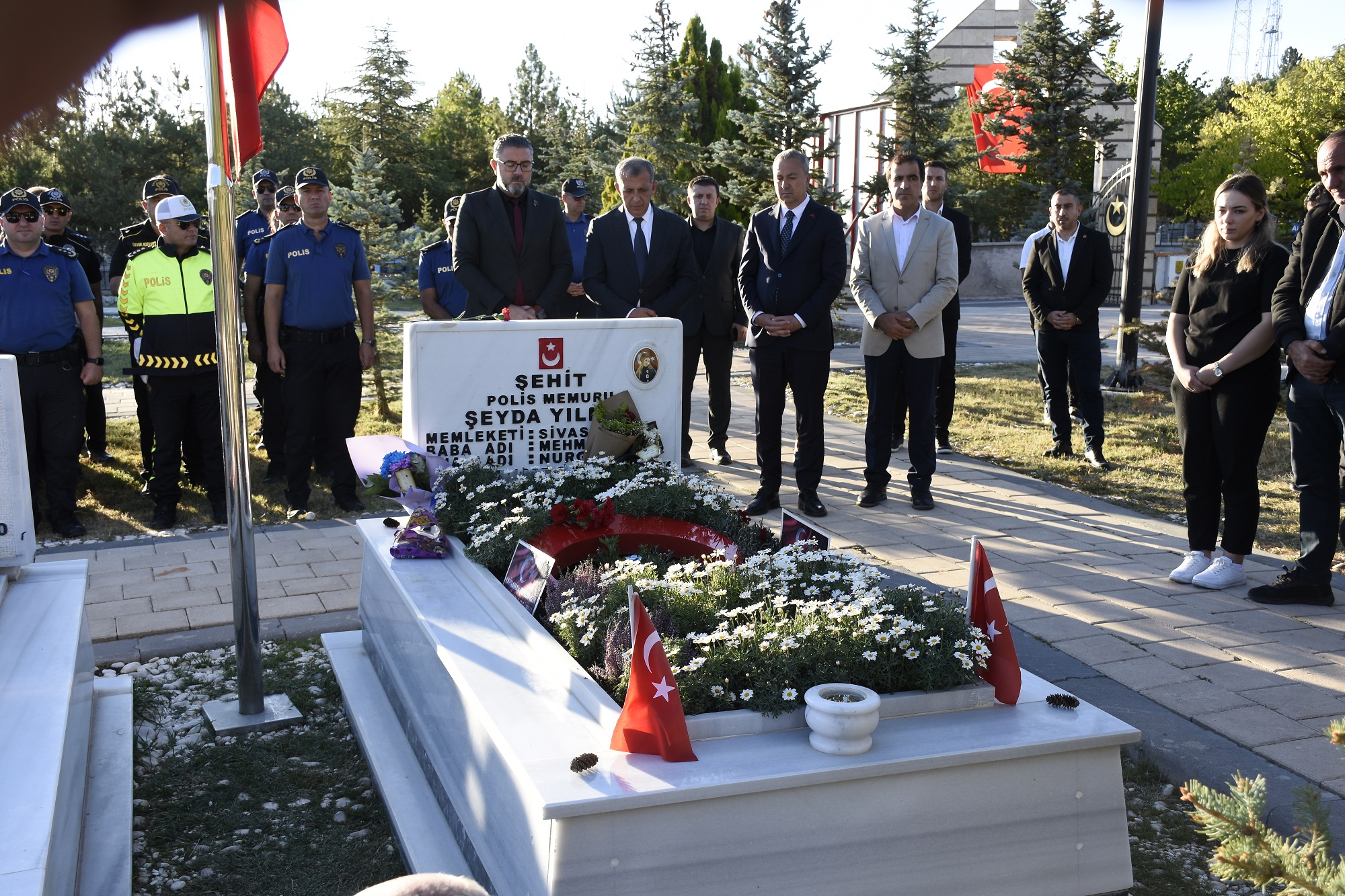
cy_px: 448
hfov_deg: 53.1
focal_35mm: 36
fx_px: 1345
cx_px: 672
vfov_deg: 36.9
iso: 200
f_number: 6.3
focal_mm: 24
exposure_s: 1/160
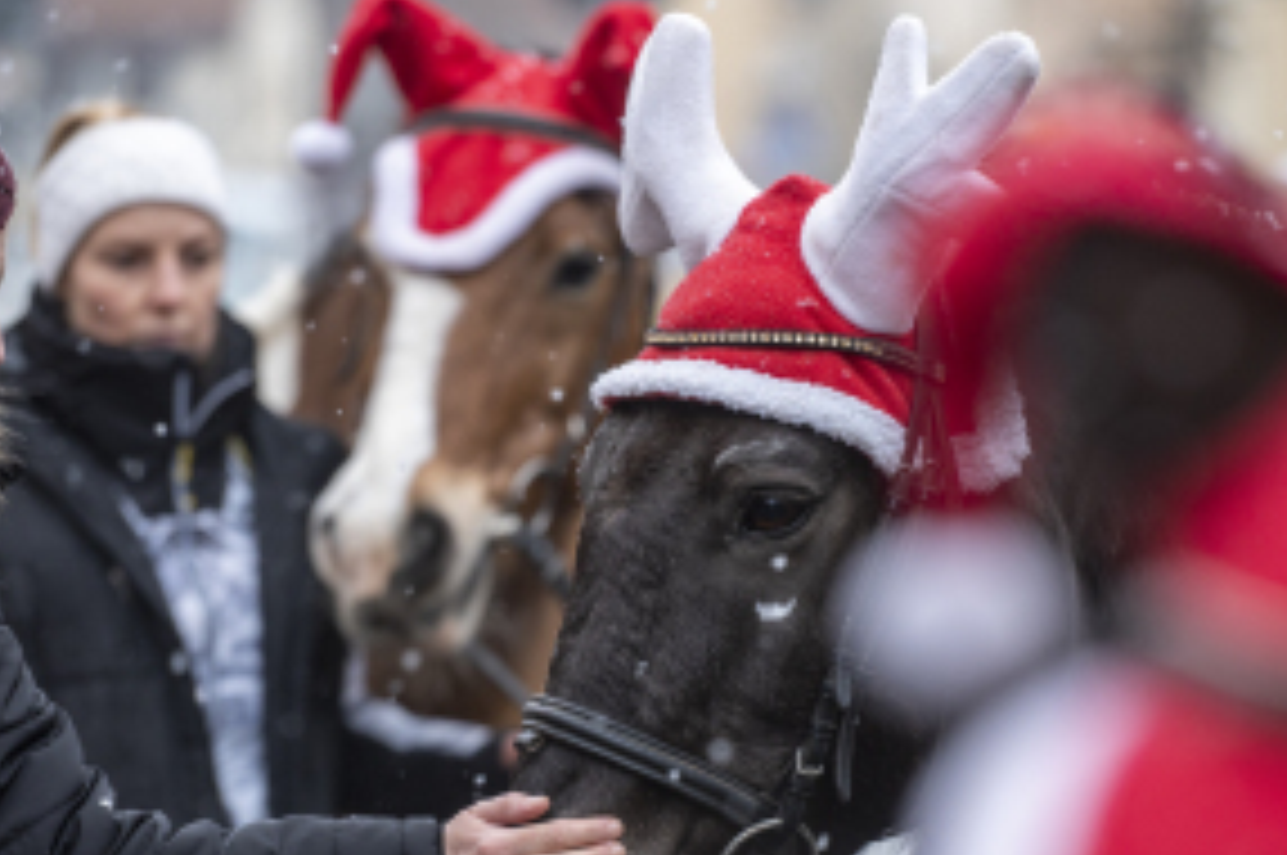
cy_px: 569
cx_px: 668
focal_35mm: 271
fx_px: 9677
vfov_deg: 5.1
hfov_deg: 7.6
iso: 800
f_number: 5.6
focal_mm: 185
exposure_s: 1/200
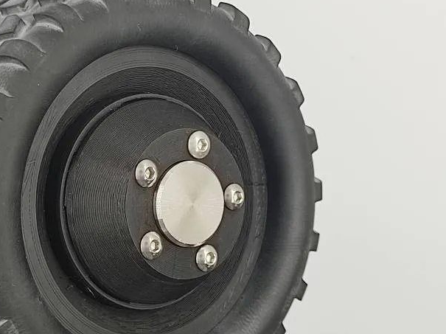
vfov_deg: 33.6
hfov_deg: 41.9
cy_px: 174
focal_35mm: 43
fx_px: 554
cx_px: 87
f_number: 1.79
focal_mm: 4.74
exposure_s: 1/136
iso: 100
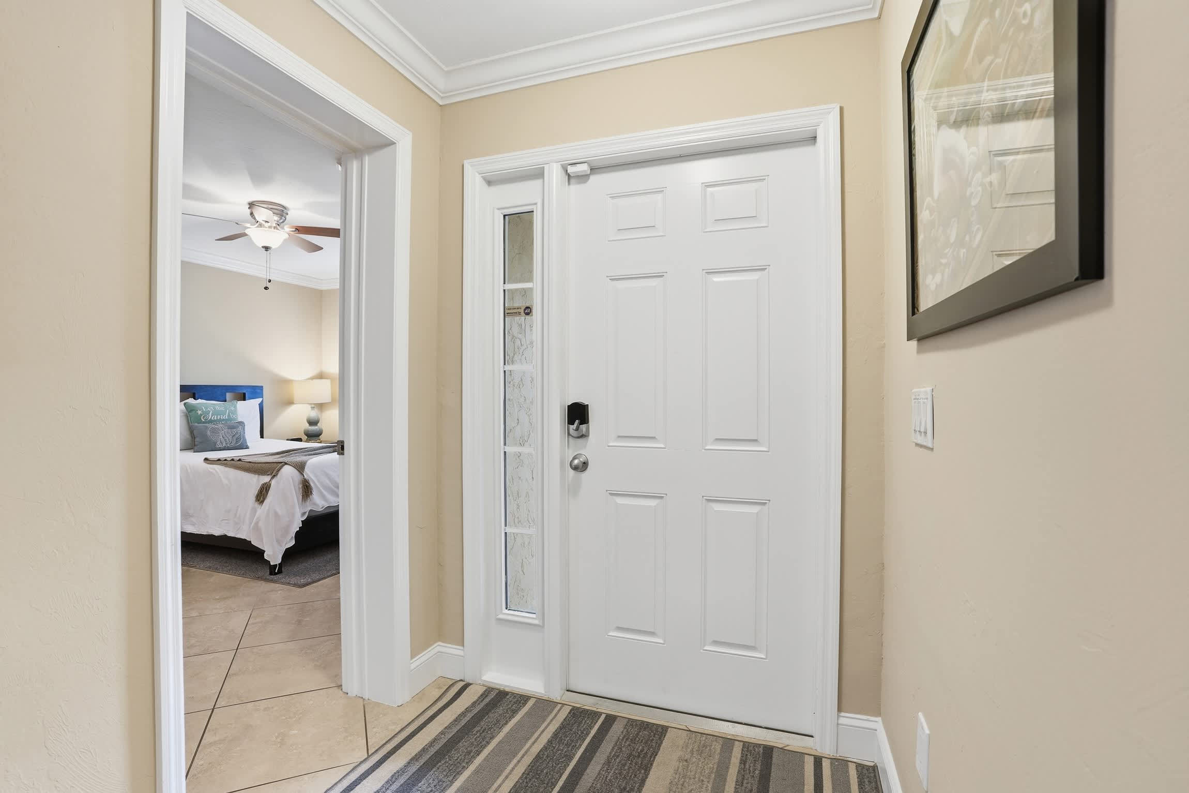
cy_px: 396
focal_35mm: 16
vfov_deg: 73.7
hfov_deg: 96.7
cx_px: 594
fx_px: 528
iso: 200
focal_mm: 16
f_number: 9
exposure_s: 1/13
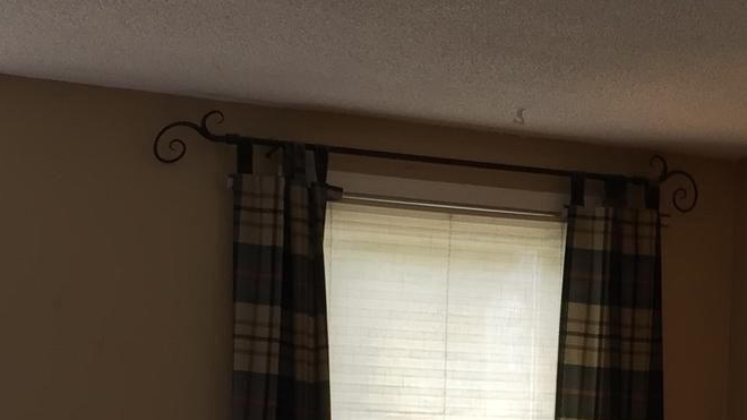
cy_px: 643
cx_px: 595
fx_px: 1941
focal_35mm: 98
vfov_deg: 11.8
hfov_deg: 21.5
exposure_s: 1/60
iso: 32
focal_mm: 4.15
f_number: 2.2
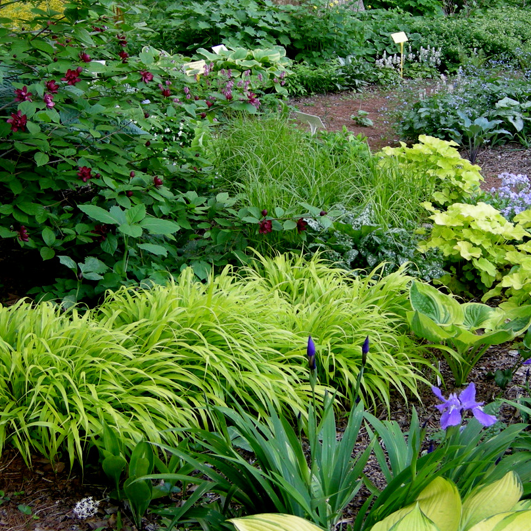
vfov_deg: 27.3
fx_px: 1093
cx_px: 303
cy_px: 273
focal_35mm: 63
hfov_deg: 27.3
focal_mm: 7.5
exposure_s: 1/53.1
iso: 109
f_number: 2.7
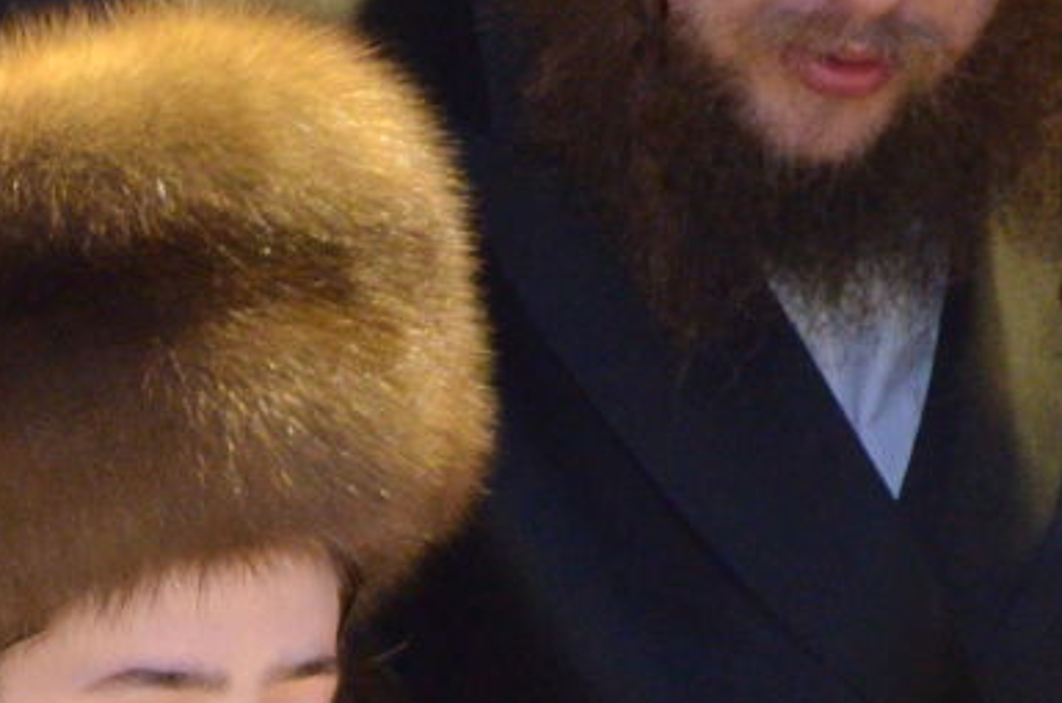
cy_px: 838
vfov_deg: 1.3
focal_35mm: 1078
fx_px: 31735
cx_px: 292
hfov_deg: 1.9
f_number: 5.6
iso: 2500
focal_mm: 270
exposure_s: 1/100
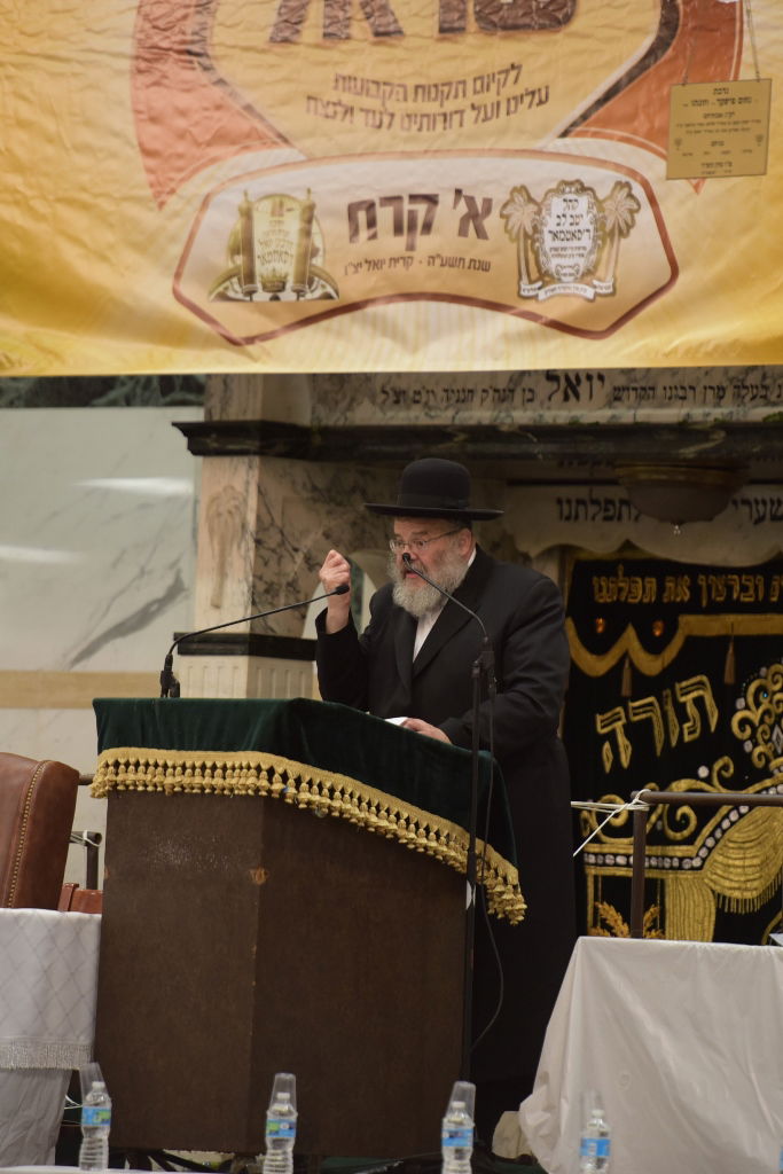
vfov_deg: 10.3
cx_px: 392
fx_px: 6522
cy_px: 587
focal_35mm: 200
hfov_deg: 6.9
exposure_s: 1/100
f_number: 2.8
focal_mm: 200
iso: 800
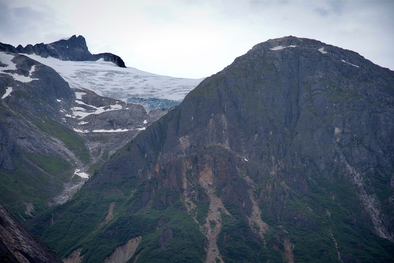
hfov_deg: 17.1
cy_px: 132
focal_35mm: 120
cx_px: 197
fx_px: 1314
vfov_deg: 11.4
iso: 100
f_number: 5.6
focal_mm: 120
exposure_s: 1/250
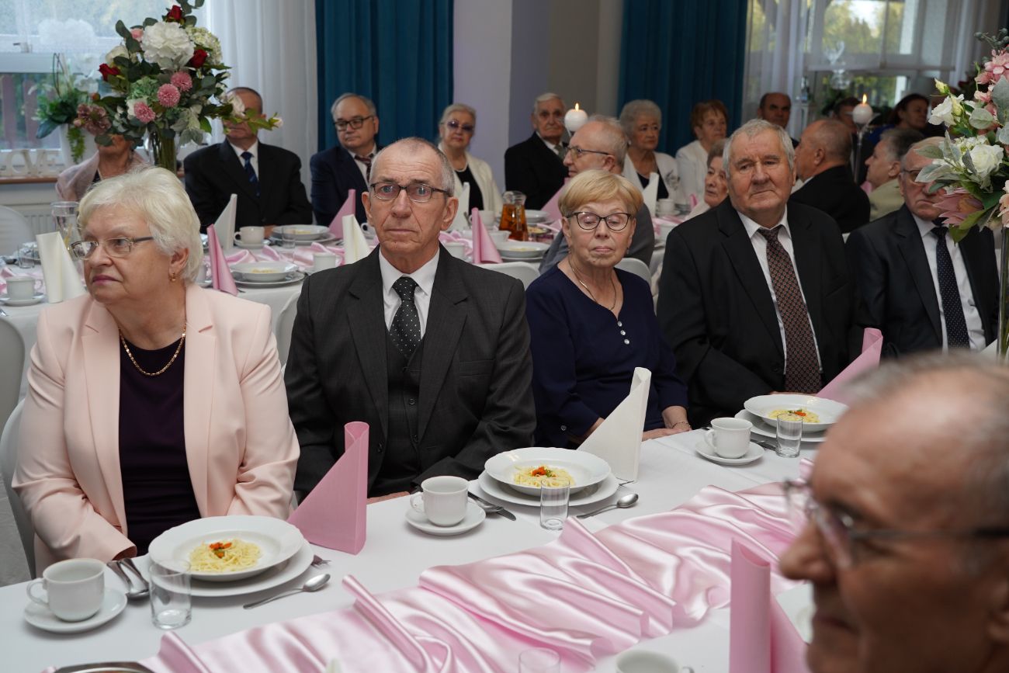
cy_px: 336
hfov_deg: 47.4
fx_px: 1149
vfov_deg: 32.6
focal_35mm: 41
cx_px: 504
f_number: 5
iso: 500
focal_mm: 41
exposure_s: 1/100
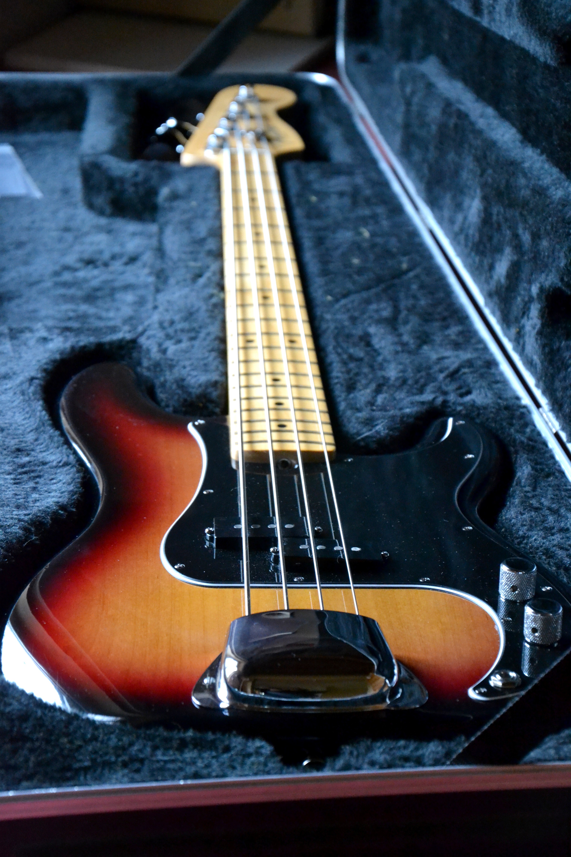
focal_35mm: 112
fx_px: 2676
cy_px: 428
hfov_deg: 12.2
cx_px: 286
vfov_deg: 18.2
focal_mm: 75
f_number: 5.3
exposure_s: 1/25
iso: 3200
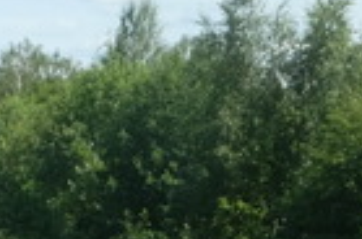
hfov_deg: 6.4
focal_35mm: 320
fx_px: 3210
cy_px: 670
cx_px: -112
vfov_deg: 4.2
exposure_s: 1/320
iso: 200
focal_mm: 37.4
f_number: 5.6
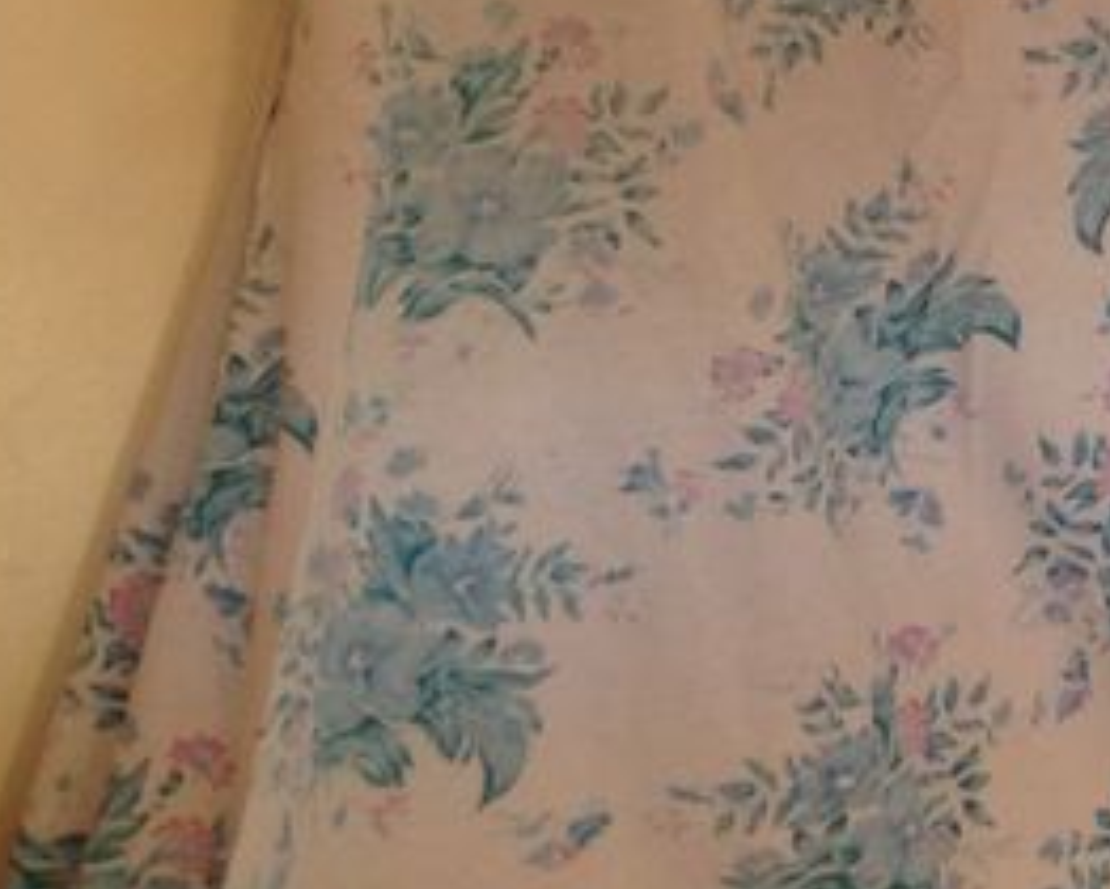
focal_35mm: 130
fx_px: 4274
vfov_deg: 11.7
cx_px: 1116
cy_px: -38
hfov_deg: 14.6
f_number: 2.4
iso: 64
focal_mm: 4.28
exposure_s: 1/20
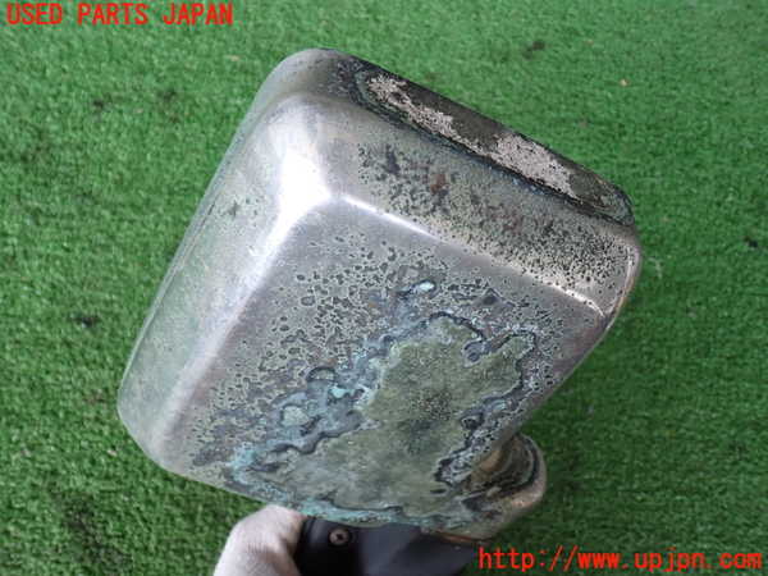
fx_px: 710
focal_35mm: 32
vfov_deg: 44.2
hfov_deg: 56.8
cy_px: 288
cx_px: 384
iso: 125
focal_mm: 5.79
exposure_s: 1/60
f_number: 2.4
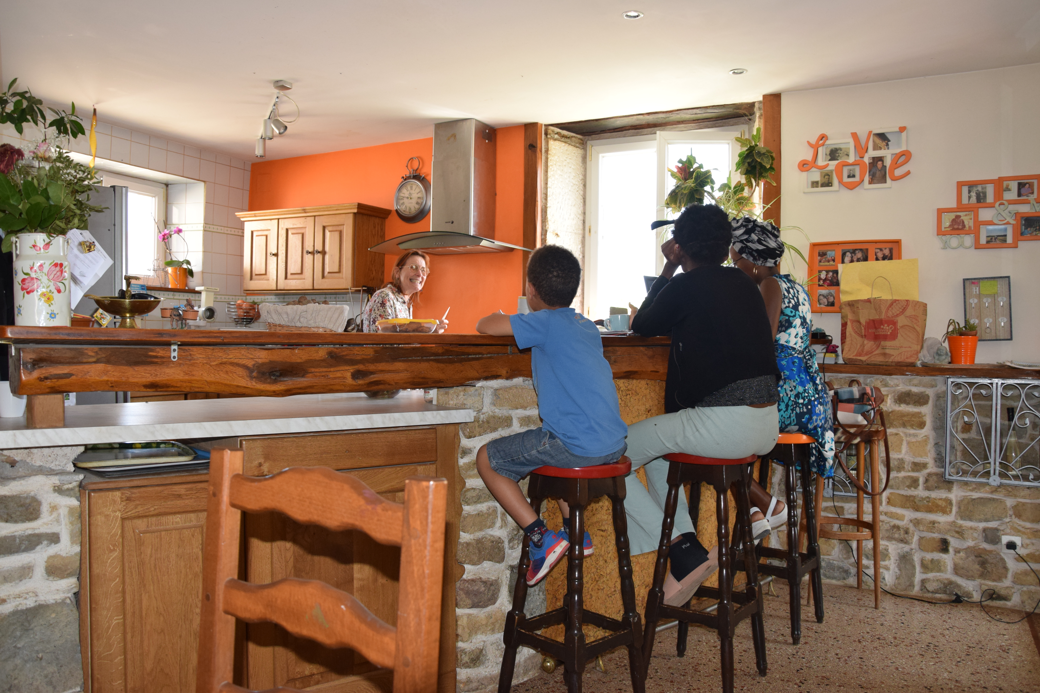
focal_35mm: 27
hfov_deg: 67.4
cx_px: 520
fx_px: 780
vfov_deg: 47.9
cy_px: 346
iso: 800
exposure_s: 1/125
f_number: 5.6
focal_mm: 18
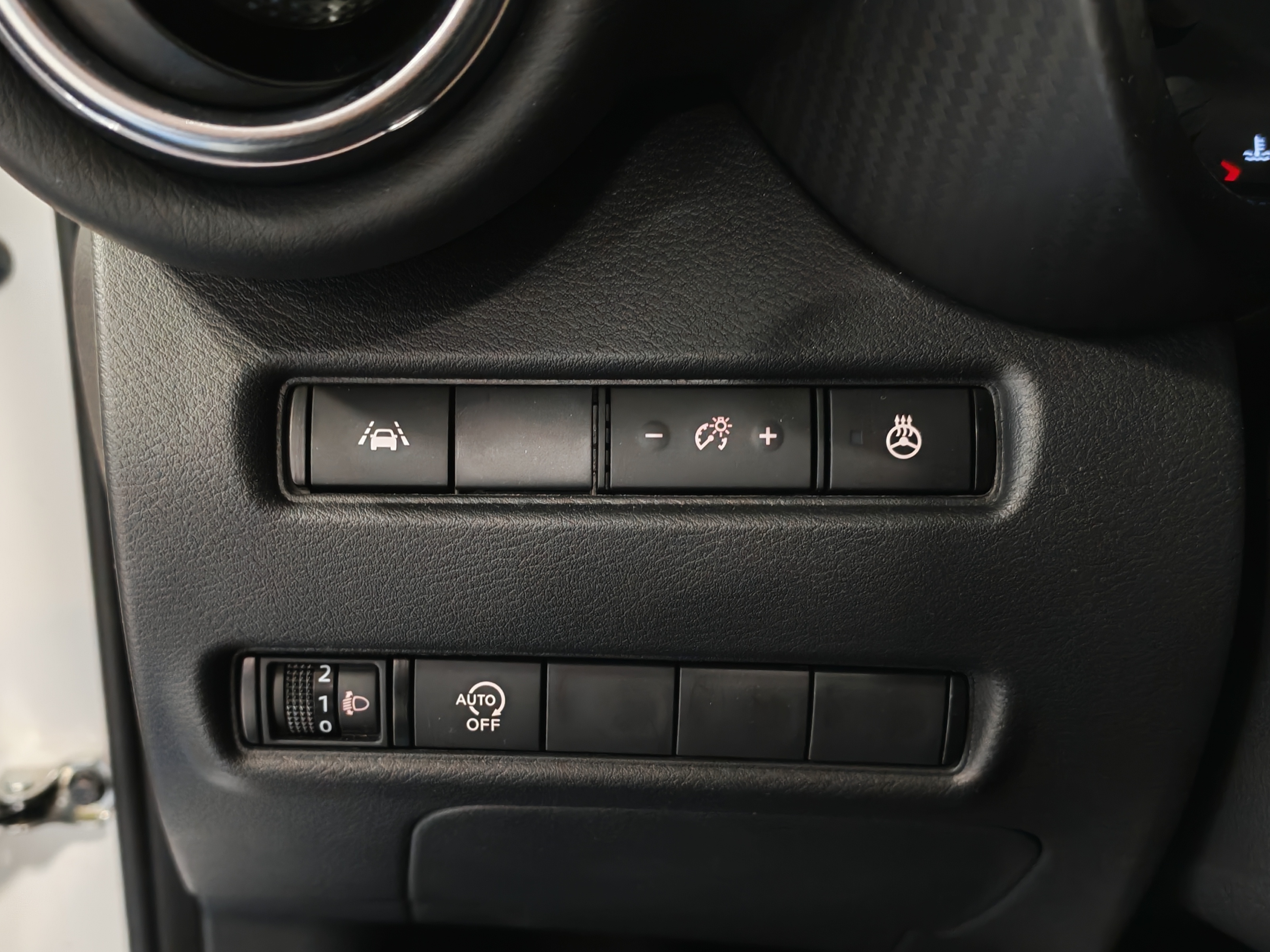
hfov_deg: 44.7
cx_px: 551
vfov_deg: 34.2
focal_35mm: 42
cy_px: 575
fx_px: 1541
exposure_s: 1/50
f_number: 1.9
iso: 1359
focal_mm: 6.12
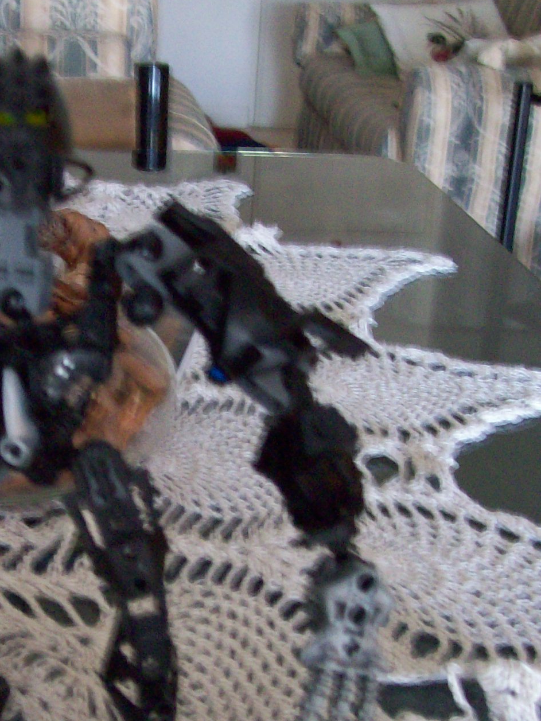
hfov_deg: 22.0
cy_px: 478
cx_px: 110
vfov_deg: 29.2
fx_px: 1375
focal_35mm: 66
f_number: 2.7
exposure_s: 1/8
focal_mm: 6
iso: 160
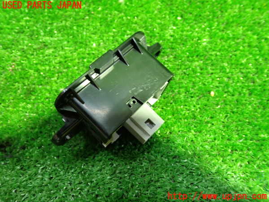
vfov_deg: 46.8
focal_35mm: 30
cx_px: 134
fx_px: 233
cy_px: 101
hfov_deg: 60.0
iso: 800
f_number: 2.3
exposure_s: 1/30
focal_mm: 5.4
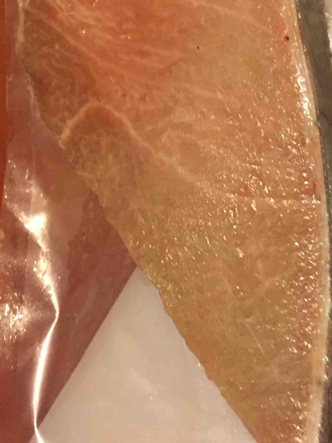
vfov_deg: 28.4
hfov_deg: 23.2
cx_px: 212
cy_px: -24
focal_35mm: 63
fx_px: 805
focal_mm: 4.15
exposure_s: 1/17
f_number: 2.2
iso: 250
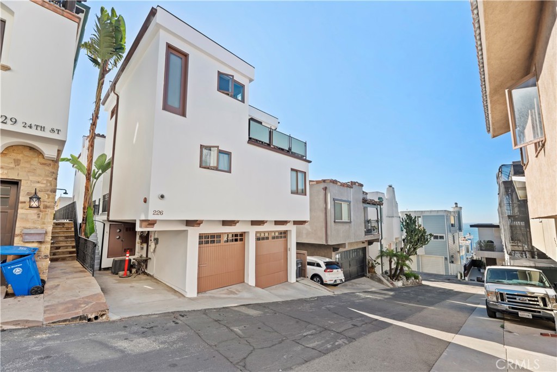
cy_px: 186
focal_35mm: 14
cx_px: 278
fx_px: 217
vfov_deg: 81.2
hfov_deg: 104.2
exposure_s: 1/50
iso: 250
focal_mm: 14
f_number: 9
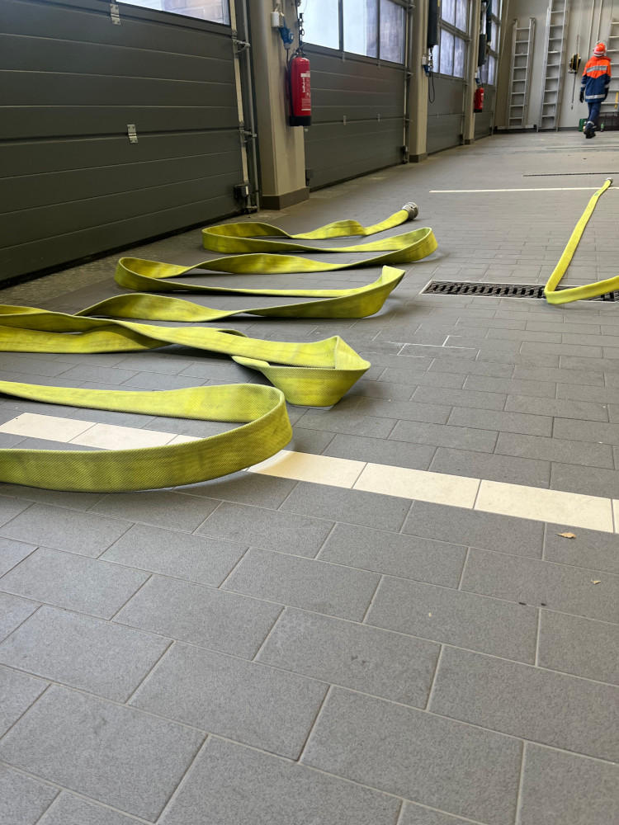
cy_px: 412
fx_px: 620
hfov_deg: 53.1
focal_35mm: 26
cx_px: 310
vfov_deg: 67.3
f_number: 1.6
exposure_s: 1/100
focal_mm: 5.1
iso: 100
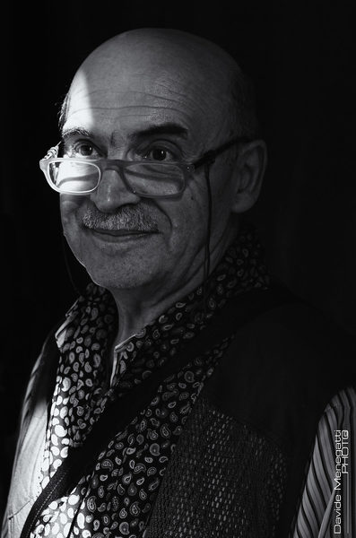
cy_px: 269
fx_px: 1006
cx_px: 178
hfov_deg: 20.1
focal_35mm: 68
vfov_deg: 29.9
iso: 800
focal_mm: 45
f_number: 5.3
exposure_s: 1/125
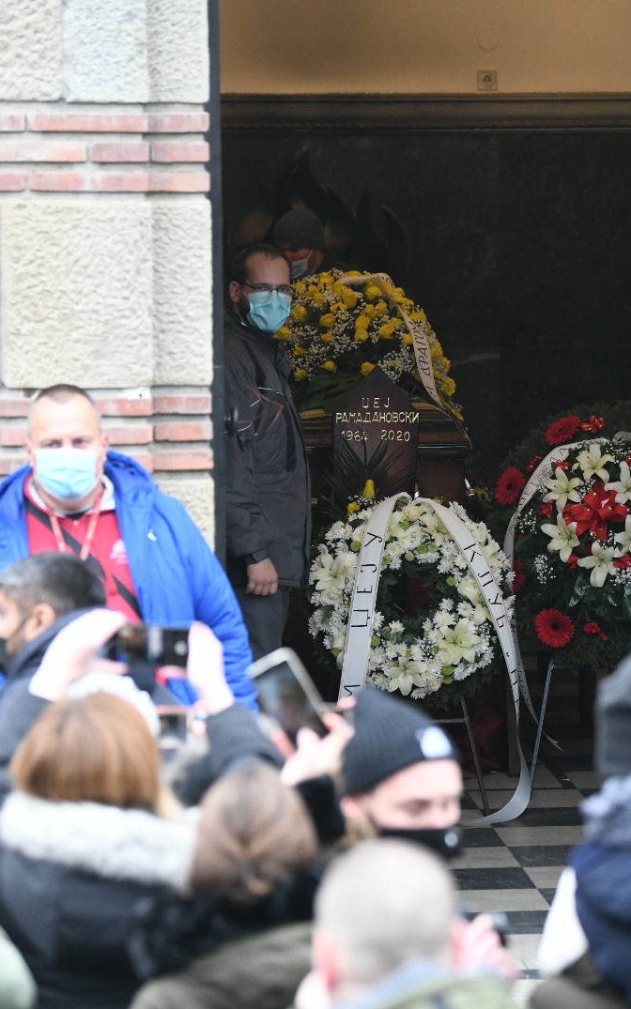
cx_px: 561
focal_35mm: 192
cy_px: 506
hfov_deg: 6.8
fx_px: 5282
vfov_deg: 10.9
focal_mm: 125
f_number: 2.8
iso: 3200
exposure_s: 1/640
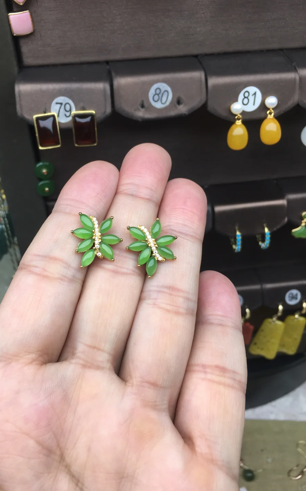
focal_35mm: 31
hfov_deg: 40.5
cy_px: 246
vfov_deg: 61.2
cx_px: 133
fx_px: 414
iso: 25
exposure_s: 1/142
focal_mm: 4.15
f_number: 2.2
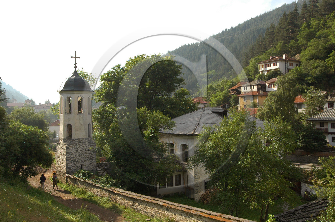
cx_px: 168
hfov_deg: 57.3
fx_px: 307
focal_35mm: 33
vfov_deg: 39.9
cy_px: 111
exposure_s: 1/250
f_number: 8
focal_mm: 22
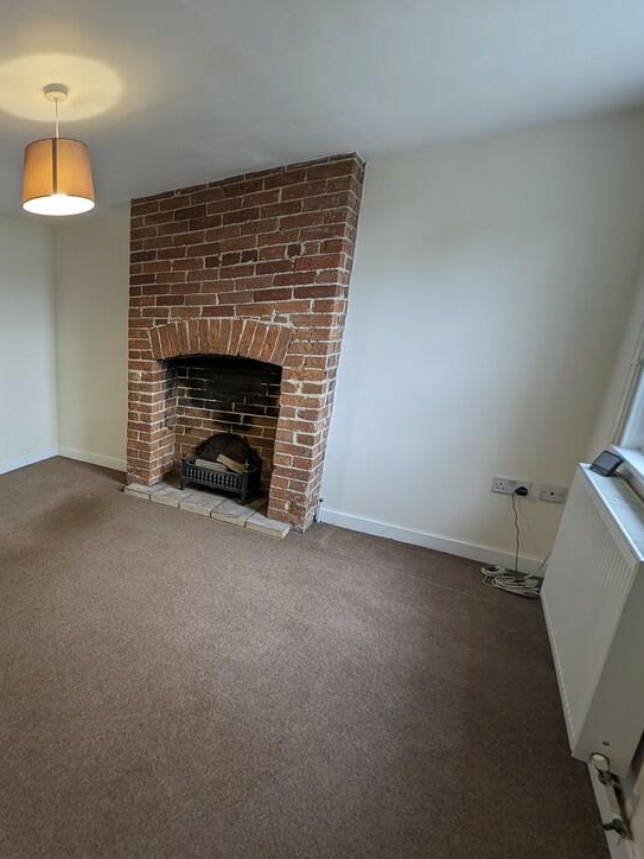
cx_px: 81
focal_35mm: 17
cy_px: 437
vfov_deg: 91.0
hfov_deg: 64.0
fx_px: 422
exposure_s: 1/74.2
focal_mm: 2.23
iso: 75
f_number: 1.95
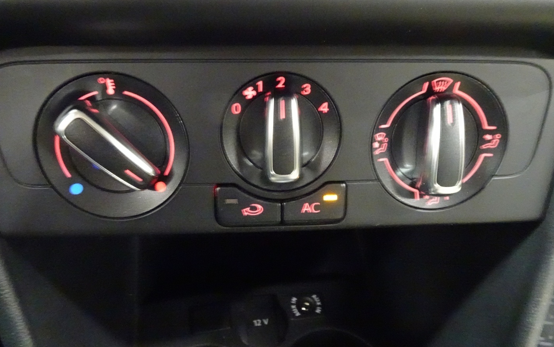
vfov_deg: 47.6
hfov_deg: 70.4
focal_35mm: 26
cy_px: 164
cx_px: 280
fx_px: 393
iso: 3200
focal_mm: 4.25
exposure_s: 1/6
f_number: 3.5
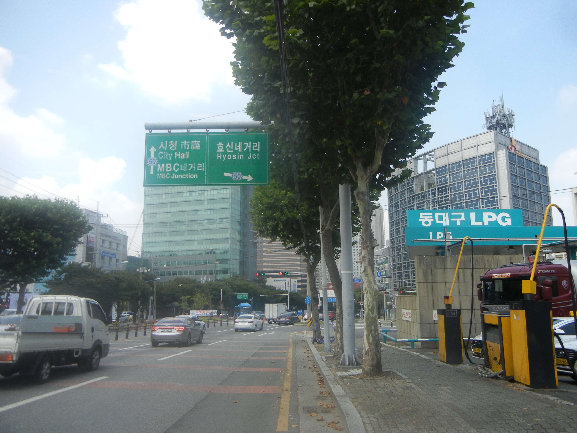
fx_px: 500
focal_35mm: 30
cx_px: 288
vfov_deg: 46.8
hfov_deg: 60.0
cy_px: 216
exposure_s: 1/874
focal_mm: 5.4
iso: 160
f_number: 3.5
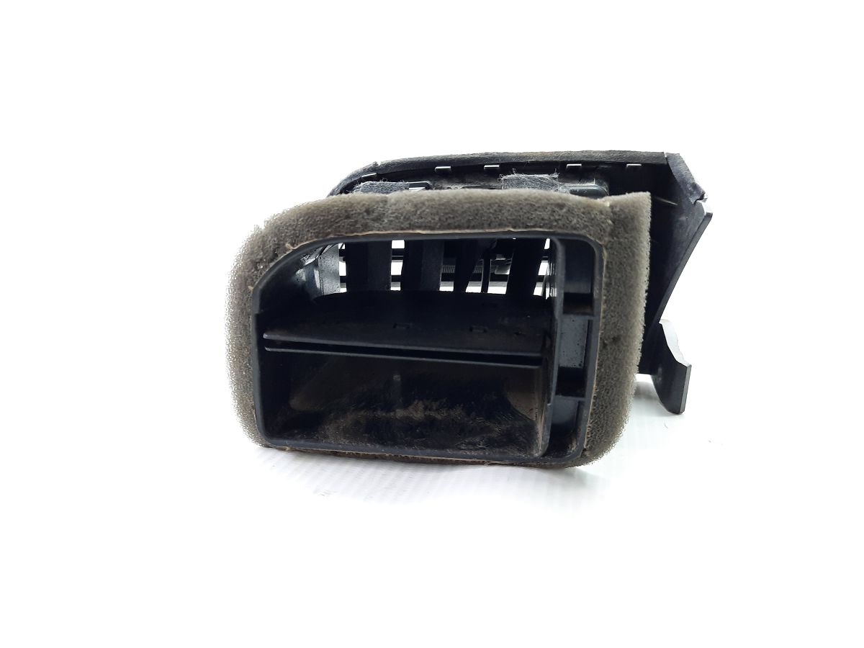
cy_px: 324
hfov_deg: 69.4
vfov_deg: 54.9
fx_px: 624
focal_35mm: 25
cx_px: 432
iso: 200
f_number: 2
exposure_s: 1/50
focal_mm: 4.6
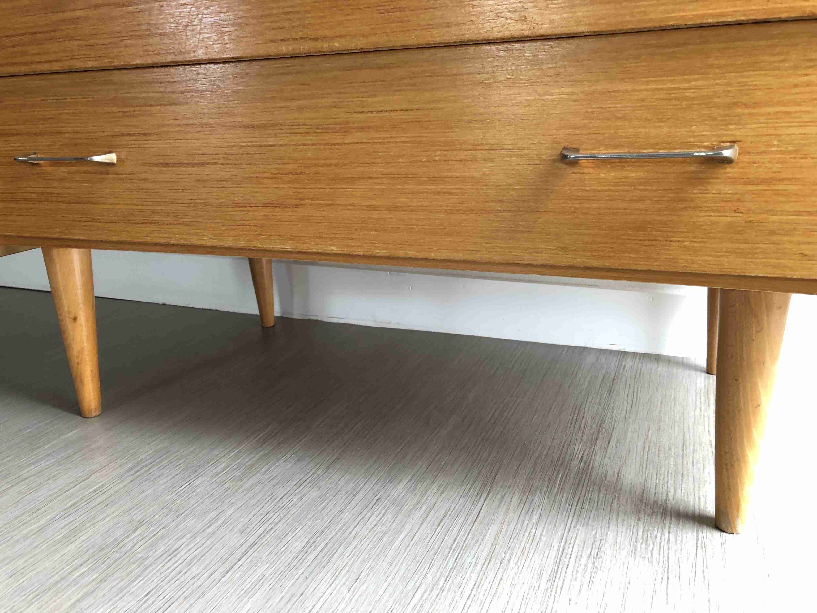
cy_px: 306
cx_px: 408
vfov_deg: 49.7
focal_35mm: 28
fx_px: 661
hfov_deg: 63.4
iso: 64
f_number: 1.8
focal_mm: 3.99
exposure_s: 1/17
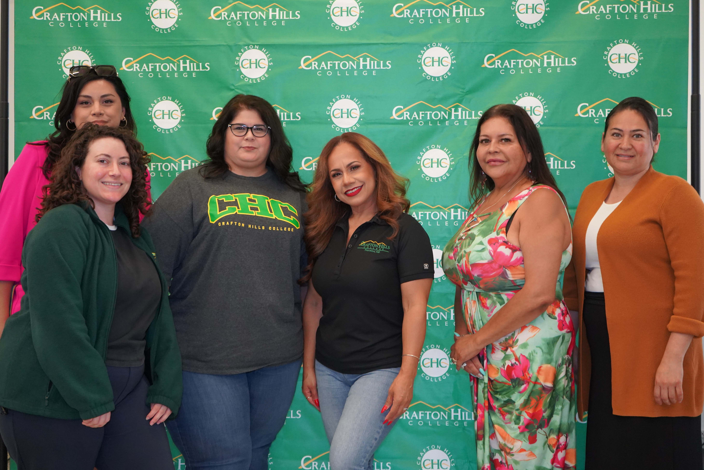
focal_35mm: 42
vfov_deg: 31.9
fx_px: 821
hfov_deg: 46.4
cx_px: 352
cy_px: 235
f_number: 4.5
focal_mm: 42
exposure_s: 1/160
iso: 4000
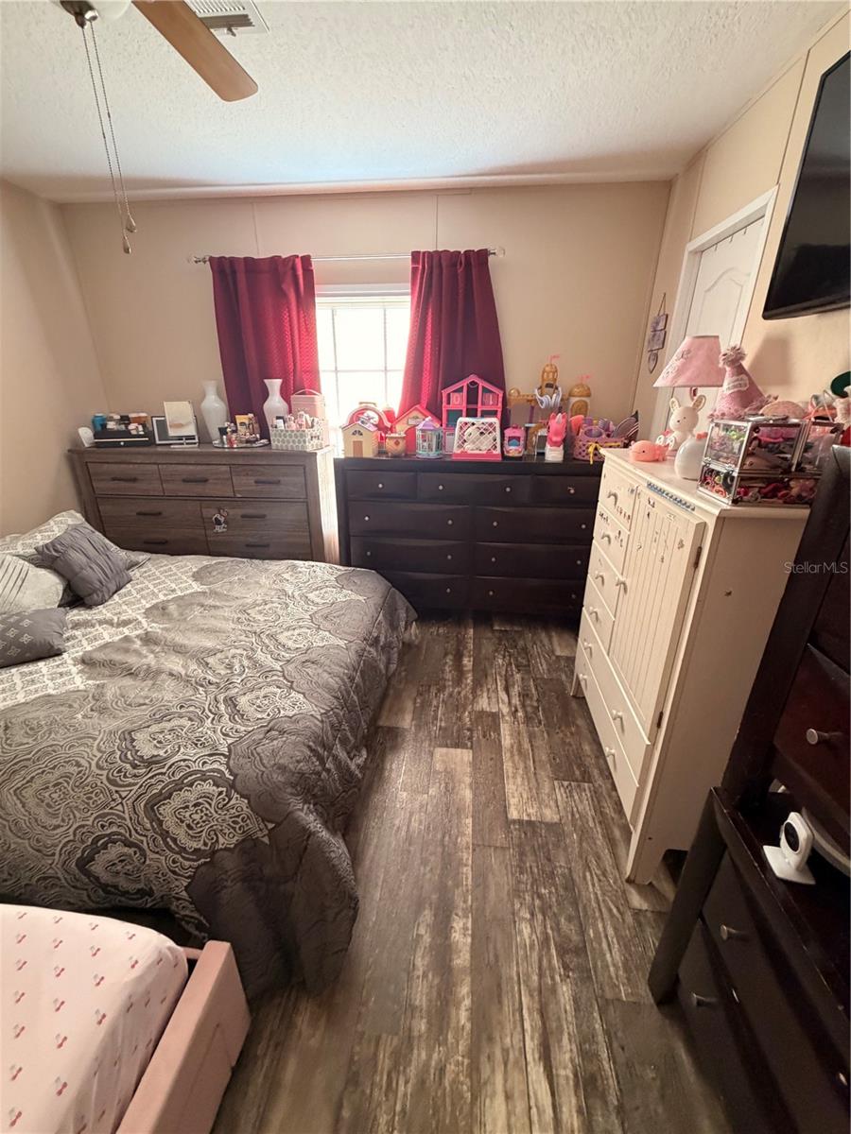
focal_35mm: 14
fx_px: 459
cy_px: 567
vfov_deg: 102.1
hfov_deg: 85.7
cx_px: 426
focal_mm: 2.22
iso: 400
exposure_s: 1/60
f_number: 2.2
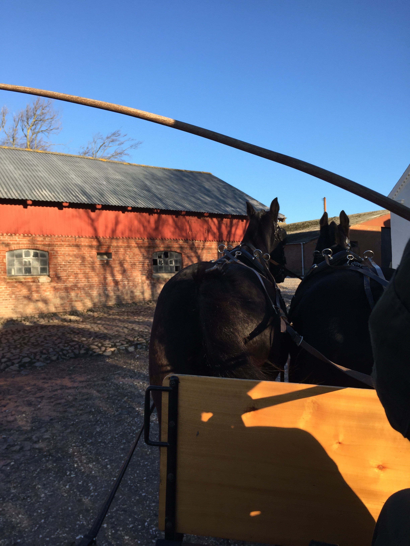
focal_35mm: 29
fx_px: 458
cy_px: 273
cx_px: 205
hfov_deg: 48.2
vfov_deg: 61.7
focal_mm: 4.15
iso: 32
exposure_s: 1/746
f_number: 2.2
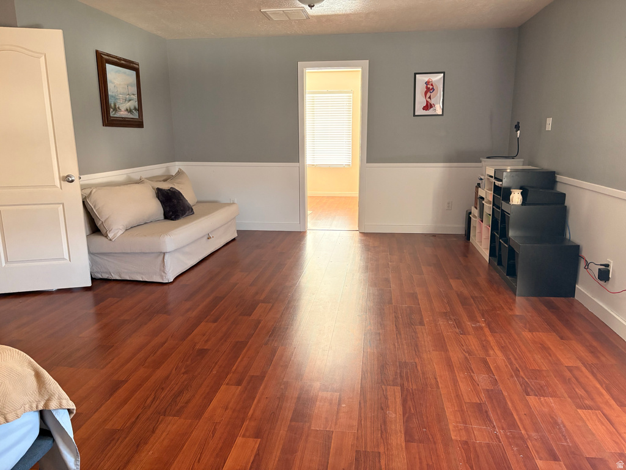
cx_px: 313
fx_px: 470
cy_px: 235
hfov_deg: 67.3
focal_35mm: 26
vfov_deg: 53.1
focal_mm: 5.96
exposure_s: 1/60
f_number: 1.6
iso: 250
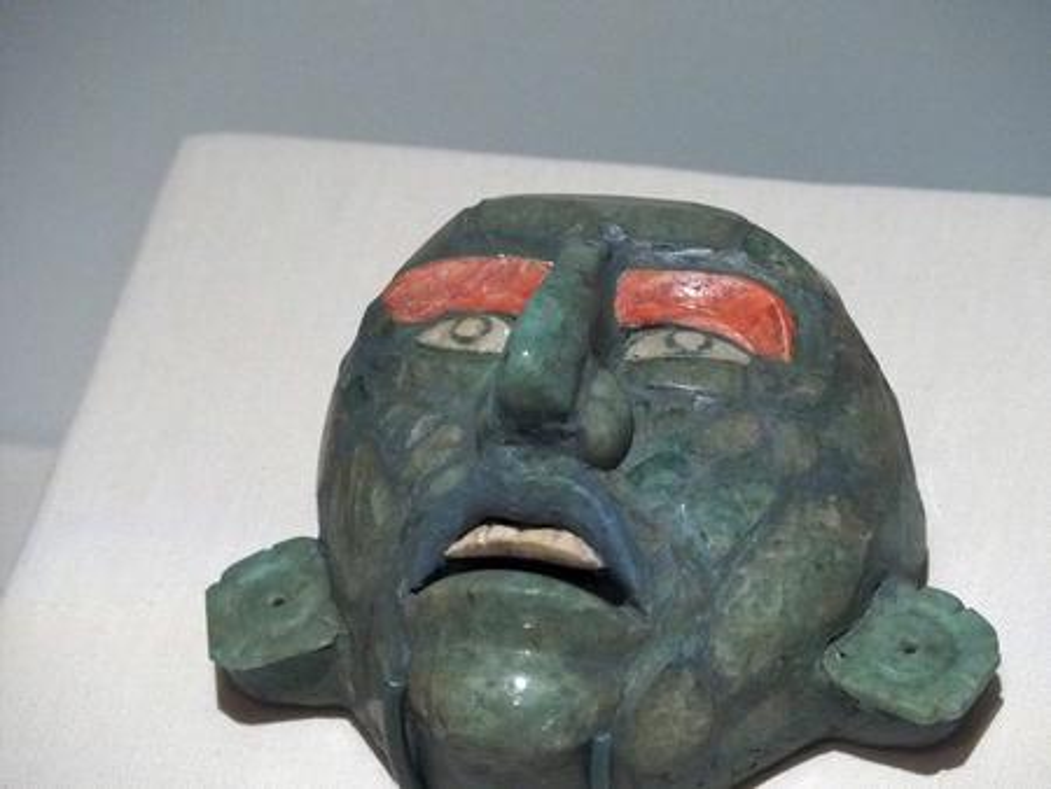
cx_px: 526
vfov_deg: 8.2
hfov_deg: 10.9
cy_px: 394
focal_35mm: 182
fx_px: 5529
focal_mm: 38.6
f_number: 2.8
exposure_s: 1/100
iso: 1600
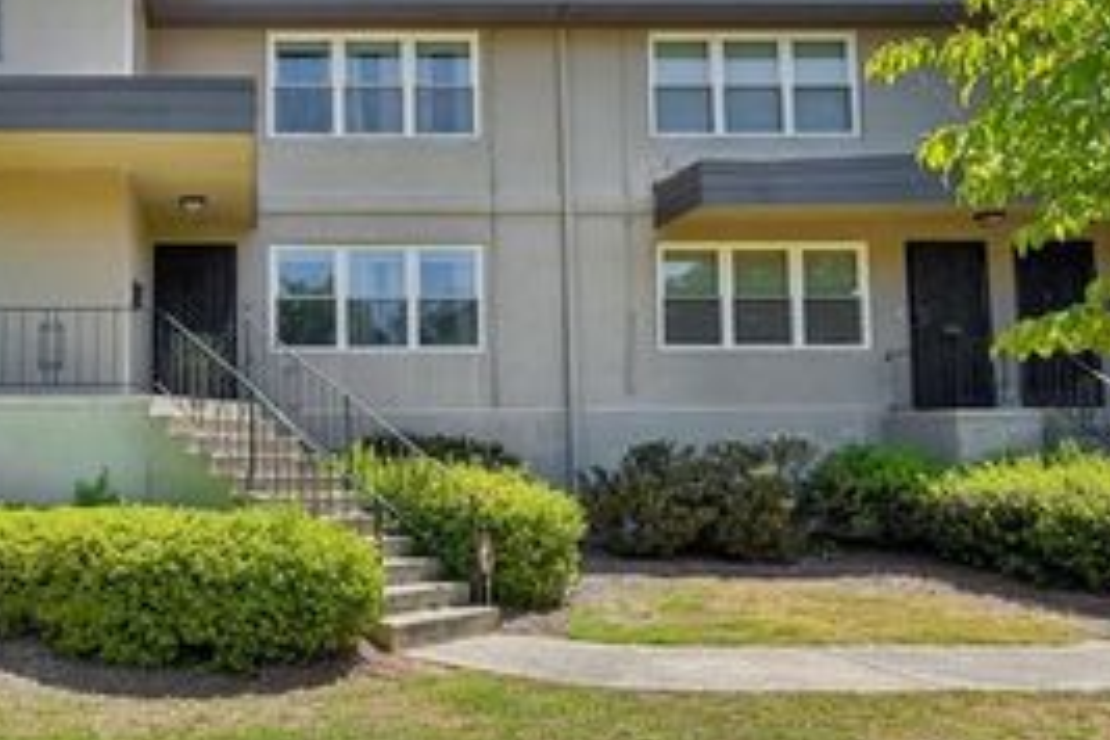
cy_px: 222
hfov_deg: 58.7
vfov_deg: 42.8
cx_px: 279
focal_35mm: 30
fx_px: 925
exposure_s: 1/400
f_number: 5.6
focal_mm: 16
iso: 50
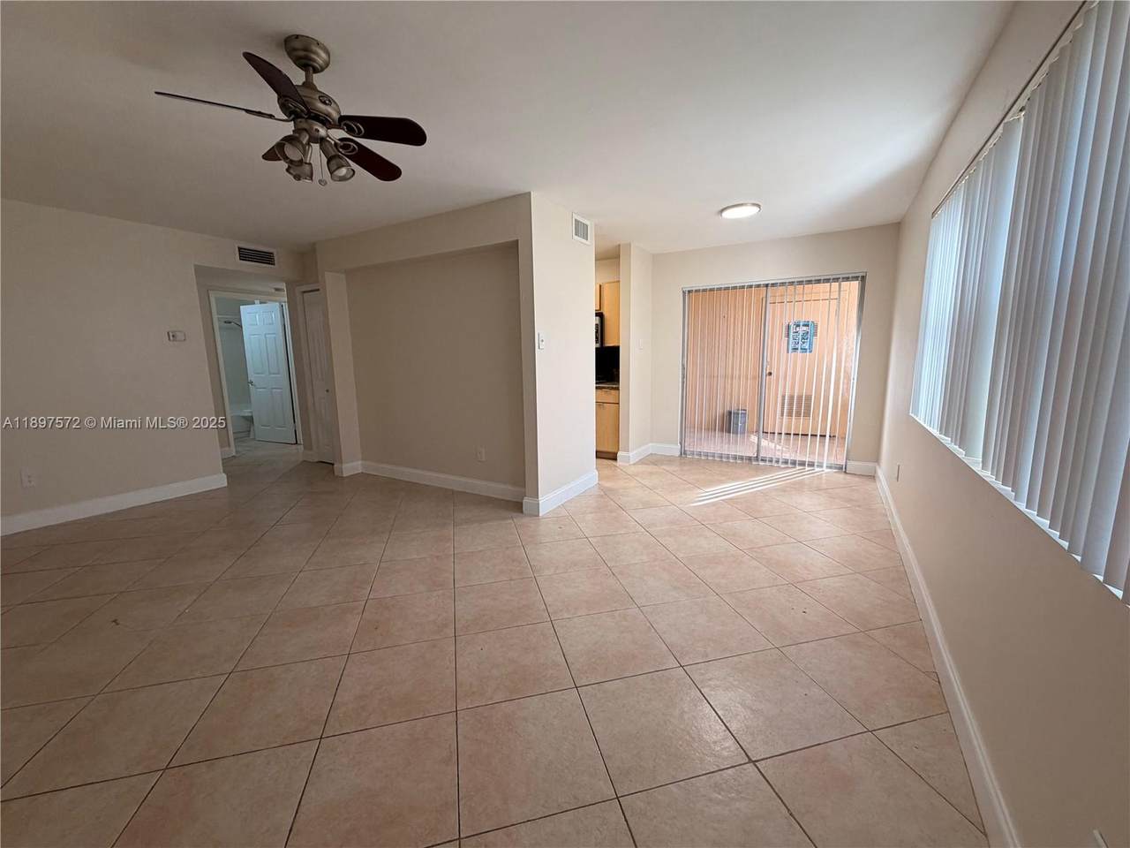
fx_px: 457
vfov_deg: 85.7
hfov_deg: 102.1
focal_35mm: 14
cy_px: 424
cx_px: 565
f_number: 2.2
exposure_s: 1/120
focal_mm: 2.22
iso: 125
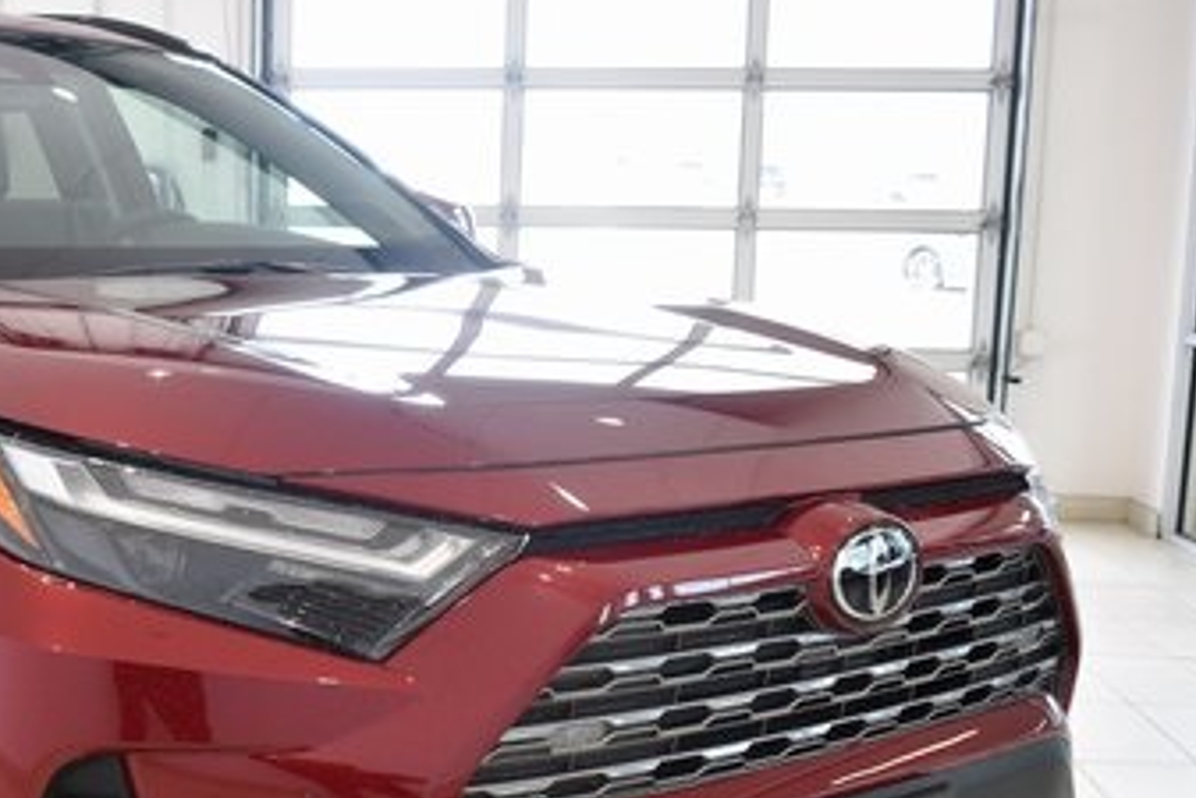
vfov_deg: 23.5
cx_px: 192
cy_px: 621
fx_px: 1894
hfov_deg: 33.7
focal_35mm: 57
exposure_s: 1/100
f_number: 5
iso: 400
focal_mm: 20
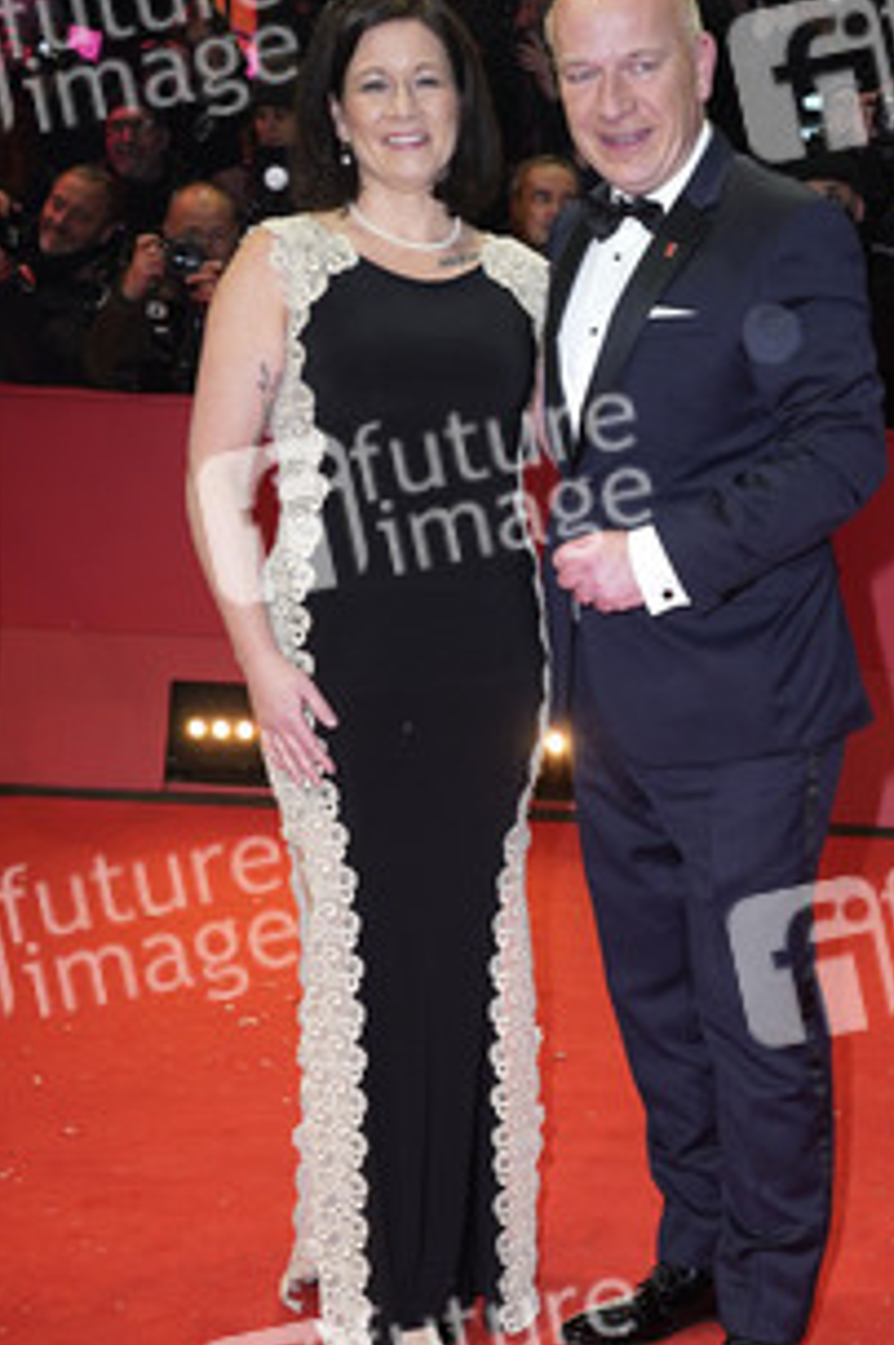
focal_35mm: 46
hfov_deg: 29.1
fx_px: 1717
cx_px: 553
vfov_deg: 42.8
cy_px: 721
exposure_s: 1/160
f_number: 5.6
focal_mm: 35
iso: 640
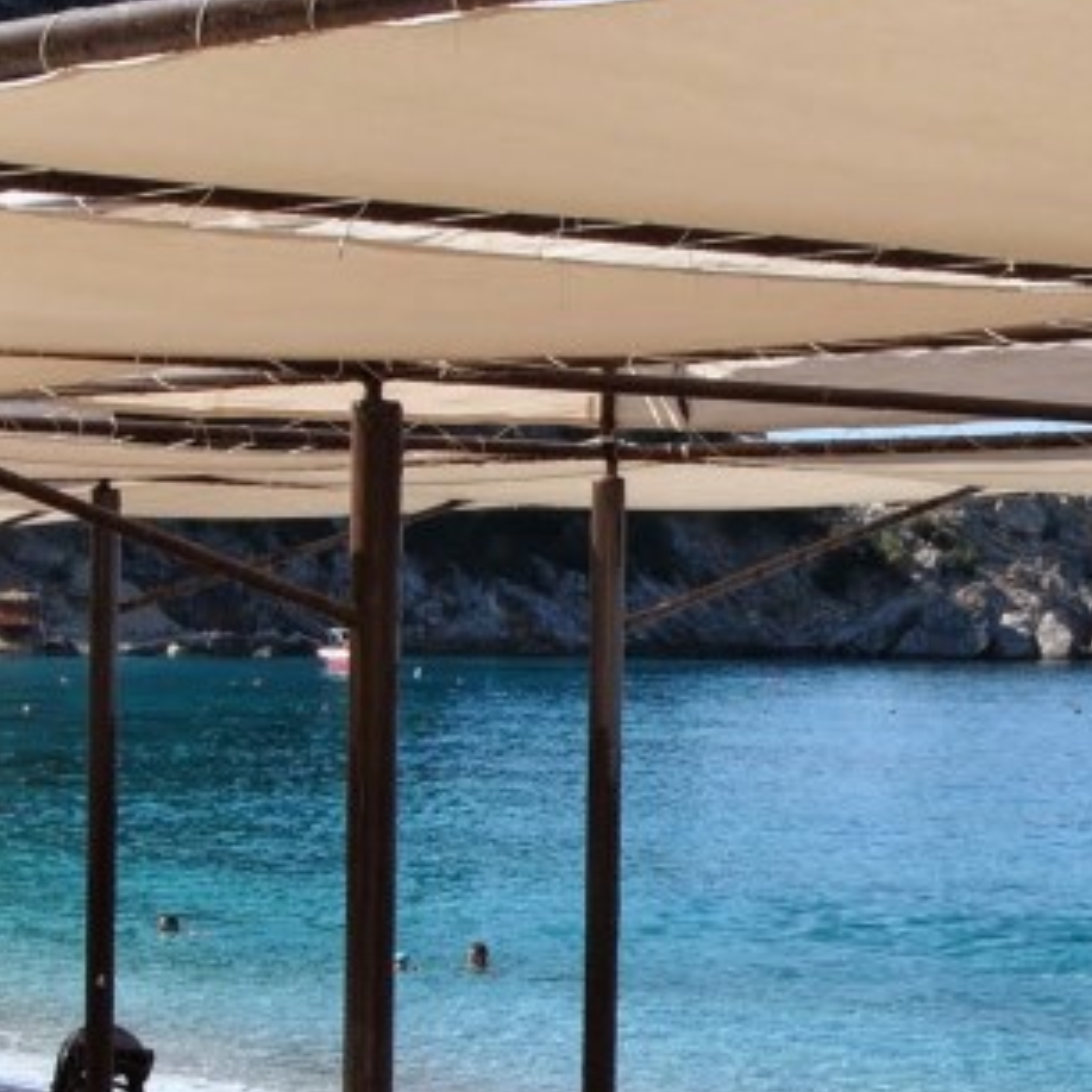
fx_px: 4104
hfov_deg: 14.9
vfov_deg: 15.1
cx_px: 1119
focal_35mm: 115
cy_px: 881
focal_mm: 24
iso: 100
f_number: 8
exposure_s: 1/250
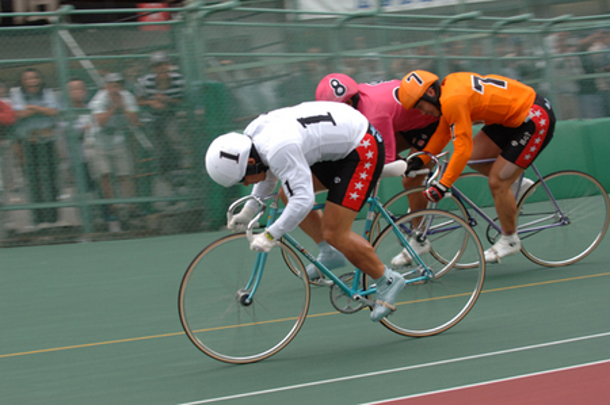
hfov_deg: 18.2
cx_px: 305
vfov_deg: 12.2
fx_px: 1904
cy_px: 202
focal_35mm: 112
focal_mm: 75
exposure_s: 1/320
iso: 640
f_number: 5.3
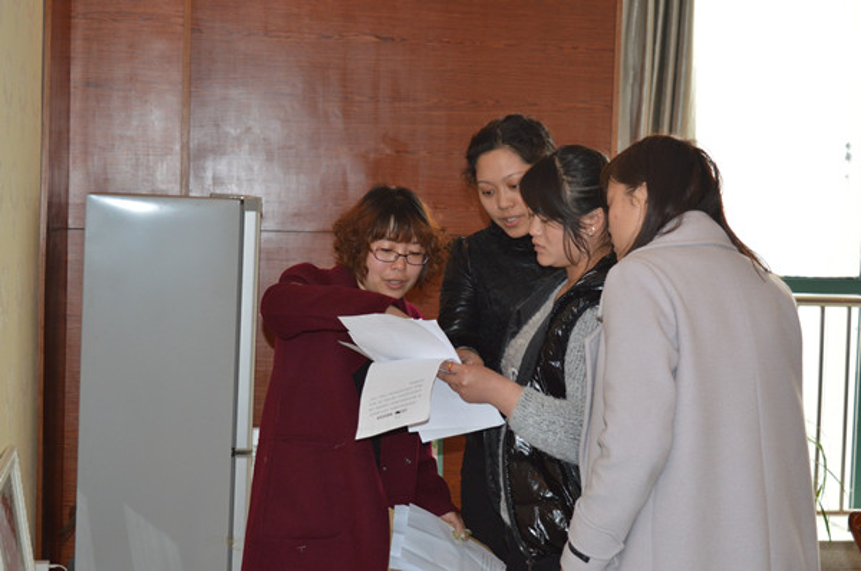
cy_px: 286
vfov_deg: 23.7
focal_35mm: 57
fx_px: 1361
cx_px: 430
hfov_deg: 35.1
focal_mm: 38
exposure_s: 1/60
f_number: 4.8
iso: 800
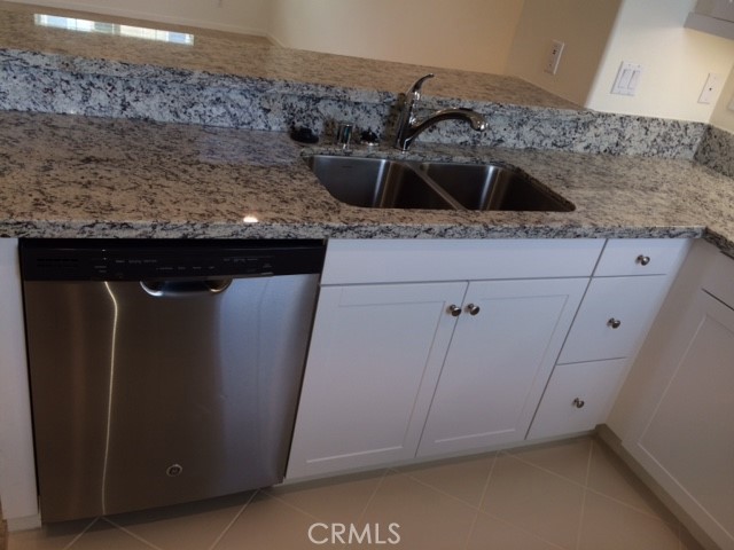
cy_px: 275
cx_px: 367
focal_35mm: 29
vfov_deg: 48.2
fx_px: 615
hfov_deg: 61.7
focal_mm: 4.15
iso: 32
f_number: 2.2
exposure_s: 1/46
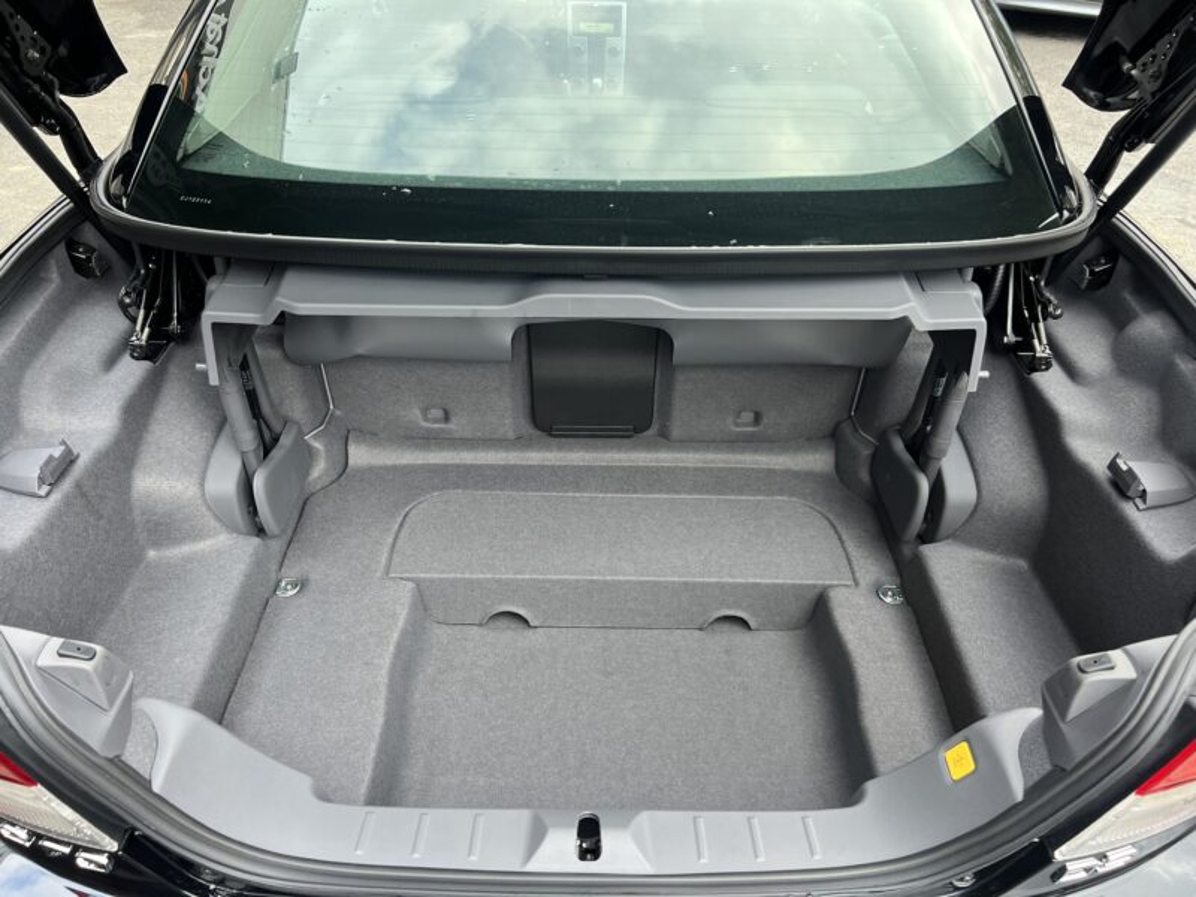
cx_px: 598
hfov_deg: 67.3
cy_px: 448
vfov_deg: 53.1
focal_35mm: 26
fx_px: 898
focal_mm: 5.7
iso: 125
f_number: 1.5
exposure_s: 1/112
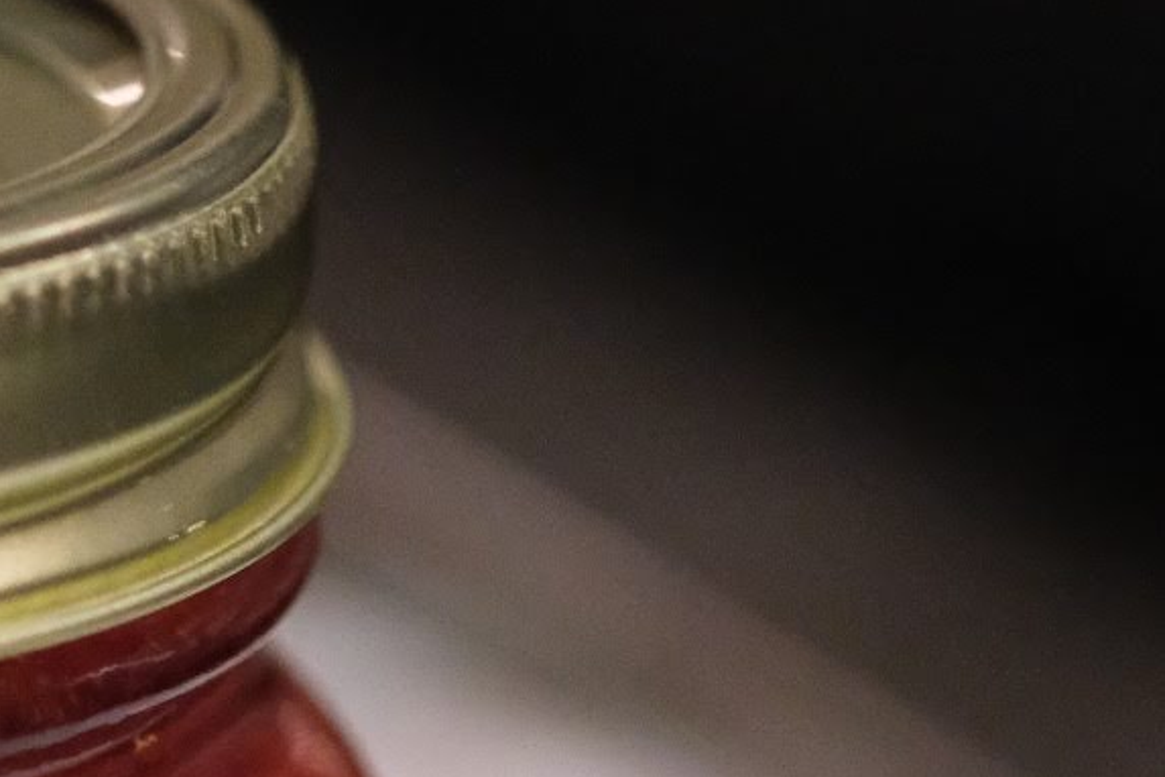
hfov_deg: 7.3
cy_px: 960
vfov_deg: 4.9
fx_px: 9028
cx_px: -618
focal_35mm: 279
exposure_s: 1/250
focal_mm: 60
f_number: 2.4
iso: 12800
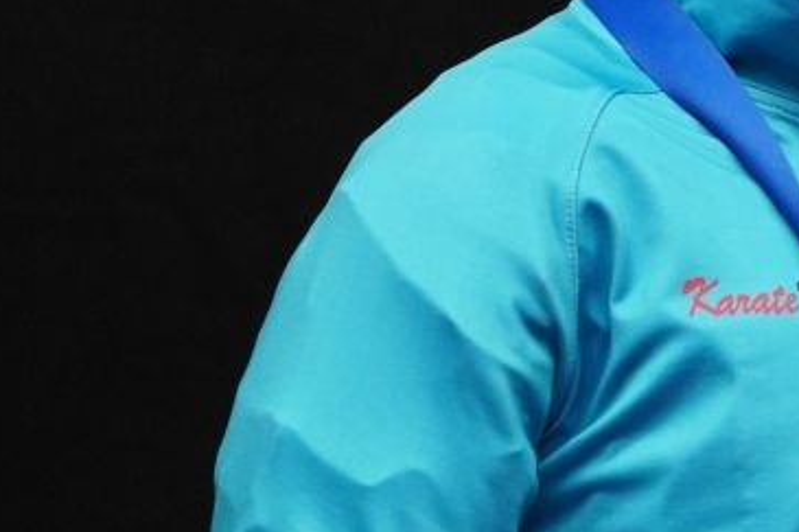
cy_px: 381
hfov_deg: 2.1
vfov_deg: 1.4
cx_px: 1920
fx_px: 21895
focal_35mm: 987
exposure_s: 1/320
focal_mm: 200
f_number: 2.8
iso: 1250
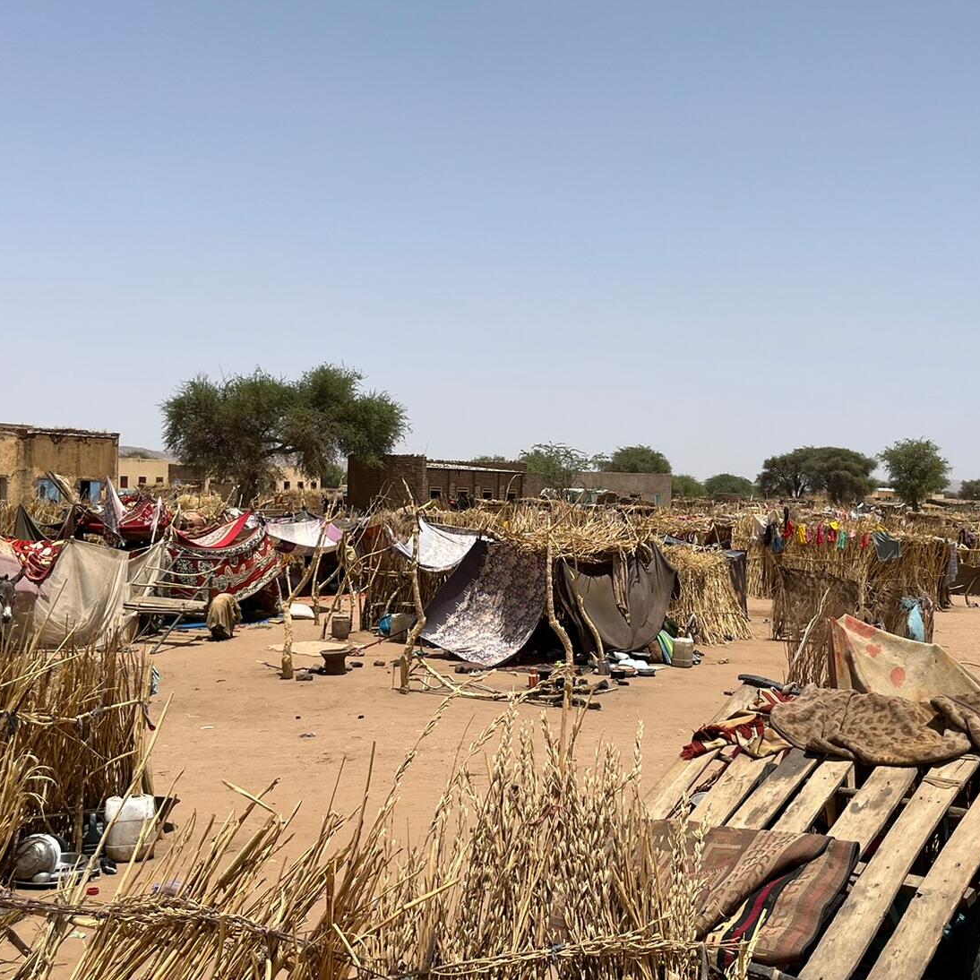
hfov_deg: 39.9
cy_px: 469
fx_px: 1345
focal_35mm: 42
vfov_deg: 40.0
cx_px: 563
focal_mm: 5.1
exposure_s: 1/5556
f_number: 1.6
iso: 50
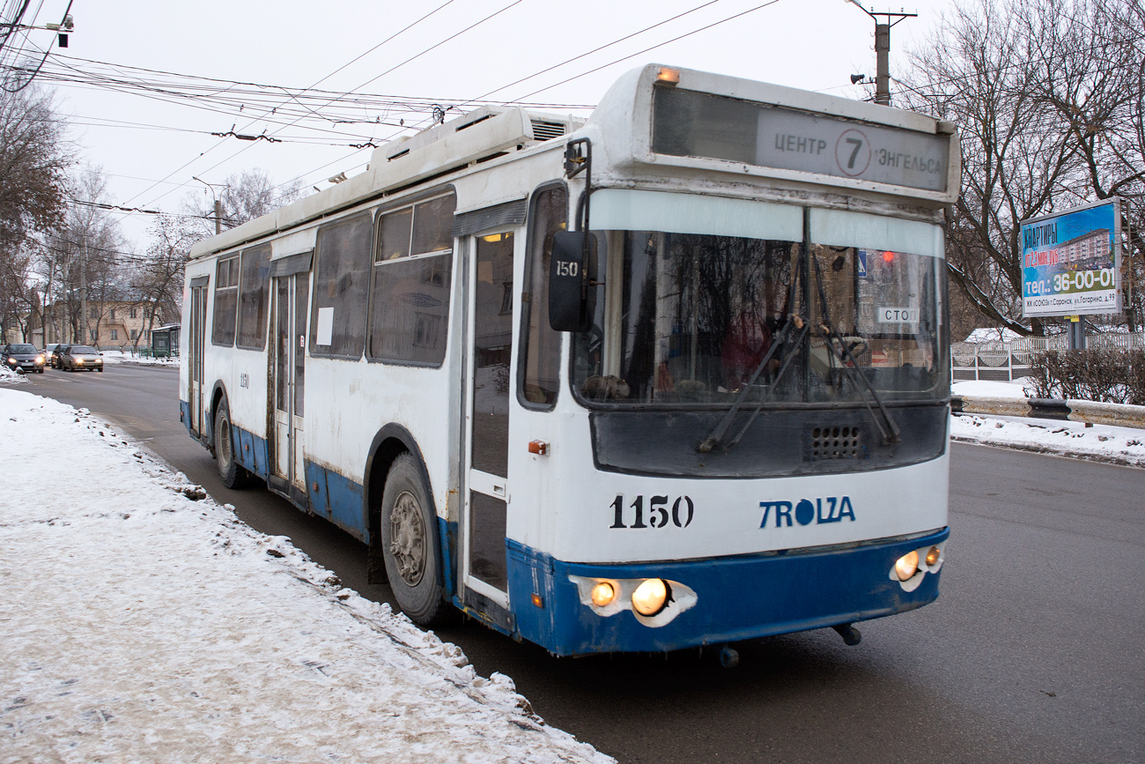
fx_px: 954
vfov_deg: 43.6
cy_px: 382
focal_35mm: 30
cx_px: 572
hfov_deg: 61.9
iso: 250
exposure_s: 1/200
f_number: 6.3
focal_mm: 20
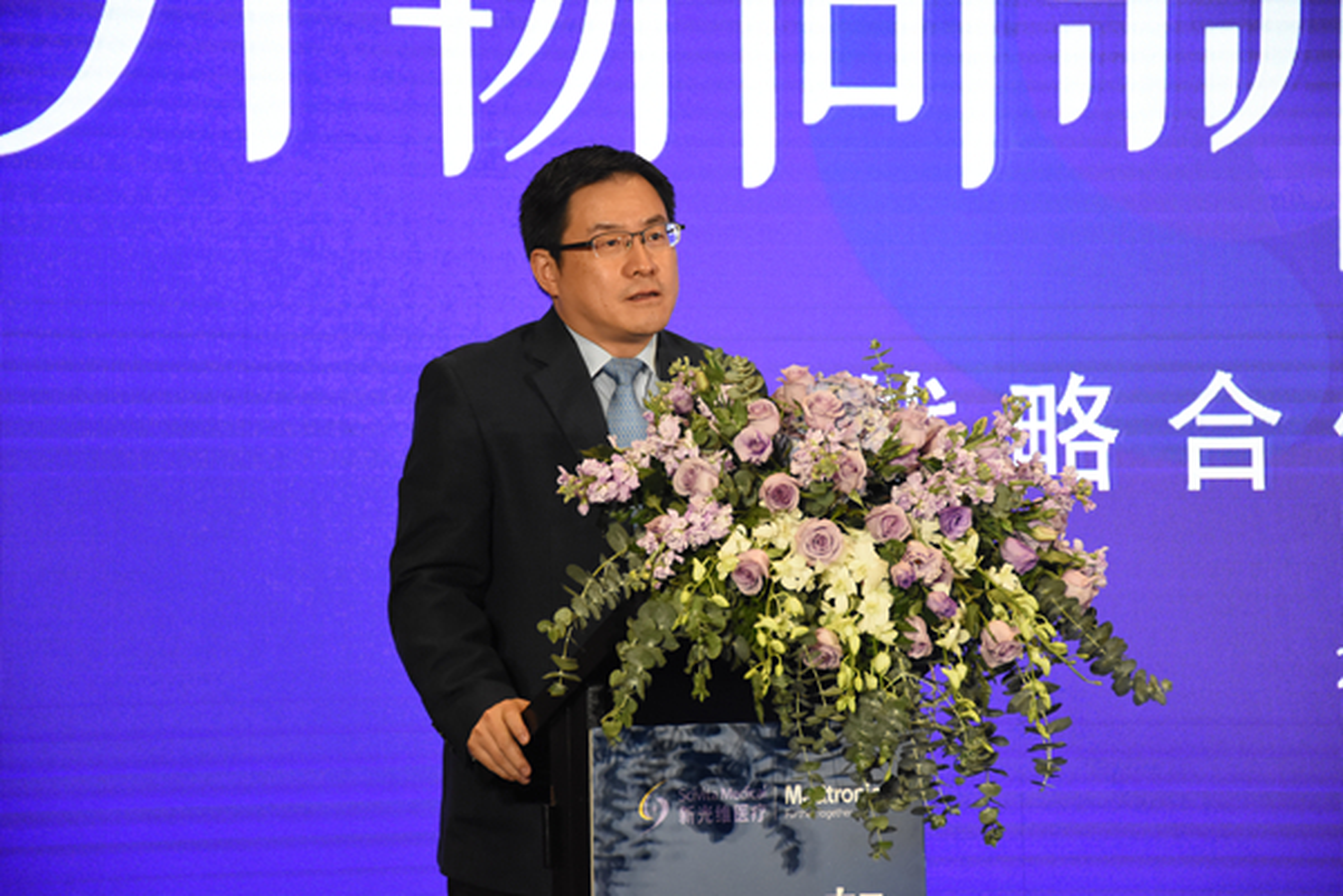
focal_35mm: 128
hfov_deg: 16.1
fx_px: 4756
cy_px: 448
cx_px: 672
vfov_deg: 10.8
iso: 2500
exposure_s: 1/200
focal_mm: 85
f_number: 5.3
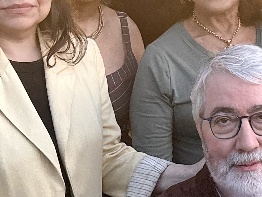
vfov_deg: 13.2
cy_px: 28
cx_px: 227
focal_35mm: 111
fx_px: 840
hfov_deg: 17.5
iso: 500
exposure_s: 1/50
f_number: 1.6
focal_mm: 5.96
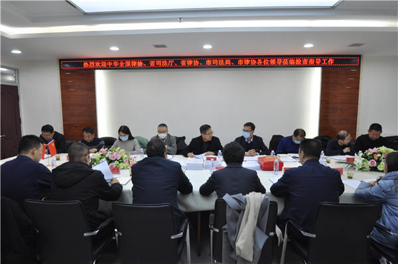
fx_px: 248
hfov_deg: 77.4
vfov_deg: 56.0
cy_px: 132
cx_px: 199
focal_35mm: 22
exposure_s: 1/80
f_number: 4.5
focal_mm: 15
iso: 400
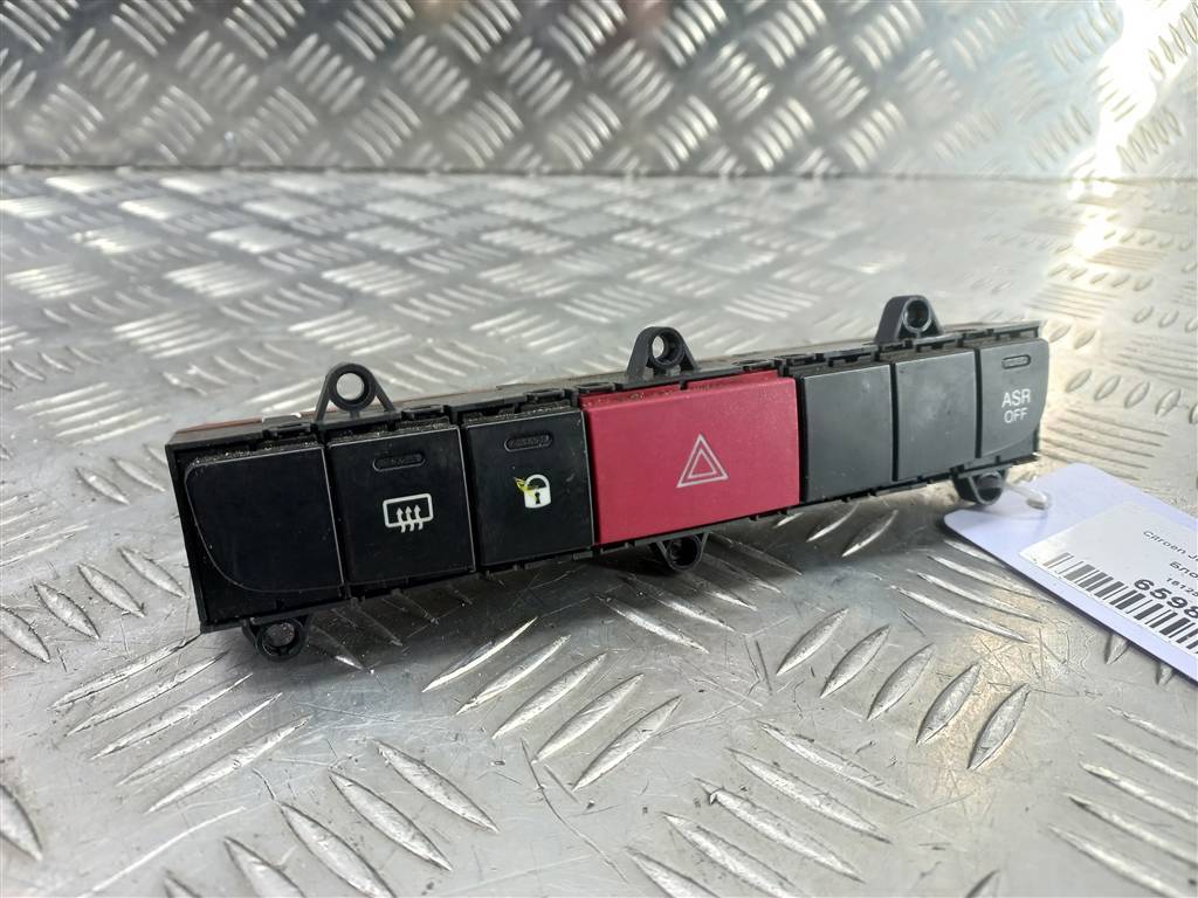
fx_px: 865
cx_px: 599
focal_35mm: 25
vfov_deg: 54.9
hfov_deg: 69.4
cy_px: 449
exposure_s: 1/50
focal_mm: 4.6
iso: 100
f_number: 1.8
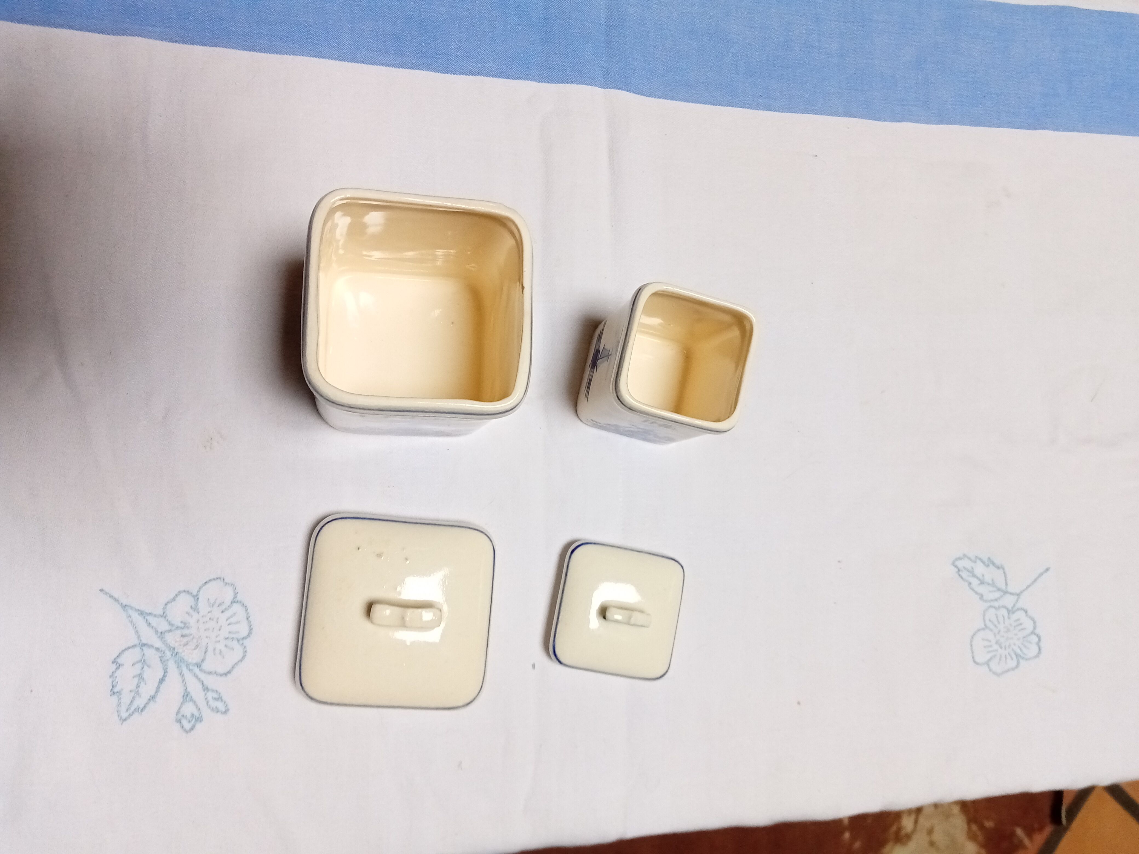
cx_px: 570
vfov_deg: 49.7
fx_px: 921
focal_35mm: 28
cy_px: 427
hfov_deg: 63.4
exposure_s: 1/50
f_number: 1.8
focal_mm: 3.57
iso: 288
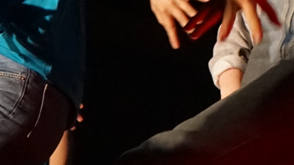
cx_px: 296
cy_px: -224
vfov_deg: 4.7
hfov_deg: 8.5
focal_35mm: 252
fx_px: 1964
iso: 5000
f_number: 5.6
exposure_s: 1/160
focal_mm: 39
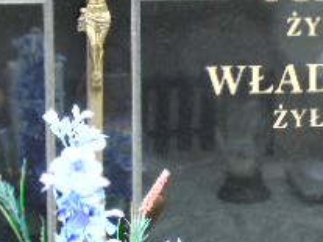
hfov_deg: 10.1
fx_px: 1791
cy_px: 136
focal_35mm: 192
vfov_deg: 7.7
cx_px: 431
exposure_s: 1/60
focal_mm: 11
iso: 80
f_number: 4.5
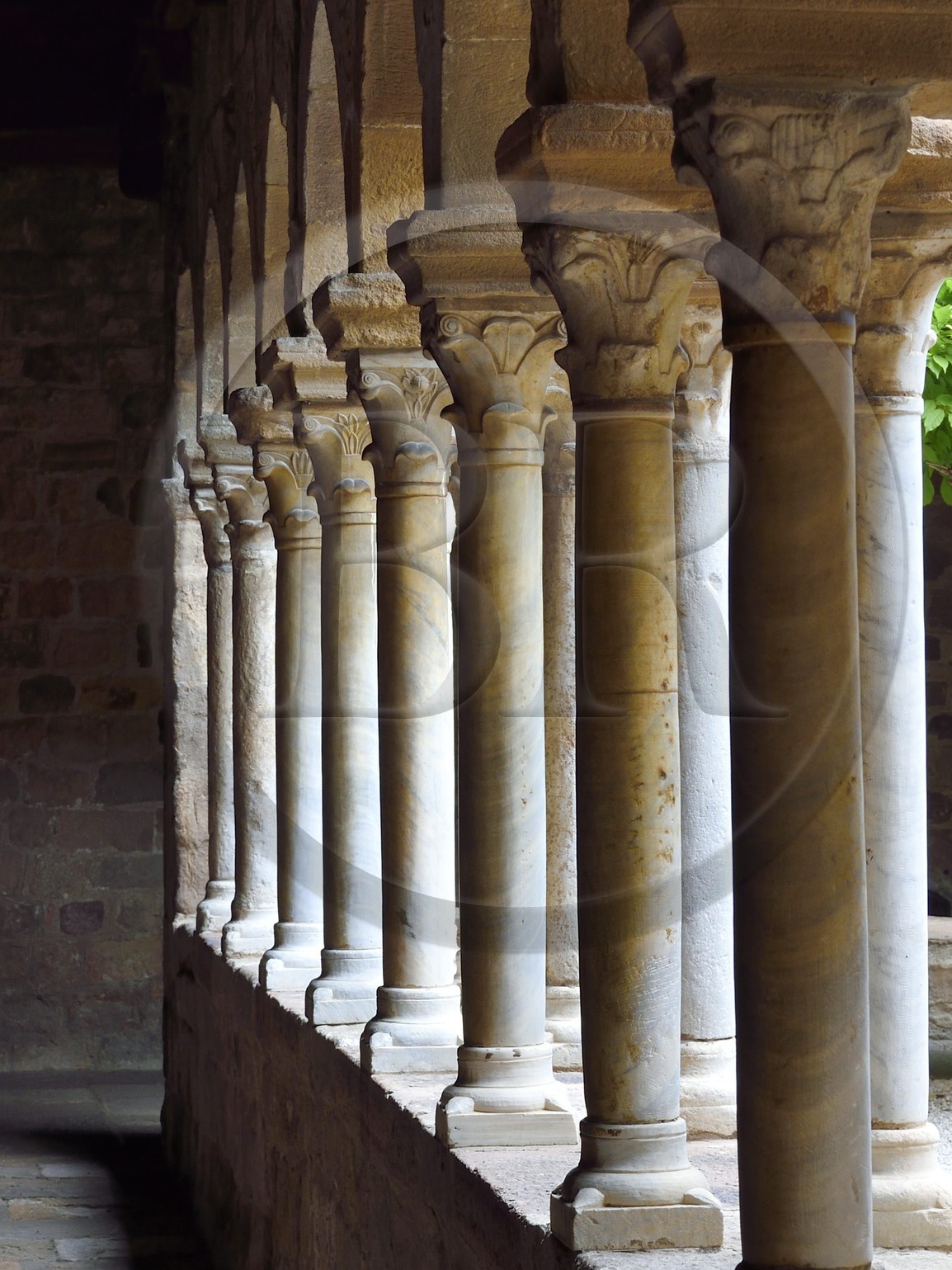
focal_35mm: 105
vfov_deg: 18.7
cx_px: 520
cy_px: 567
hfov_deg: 14.1
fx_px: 3851
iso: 800
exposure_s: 1/40
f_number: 14
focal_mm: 70
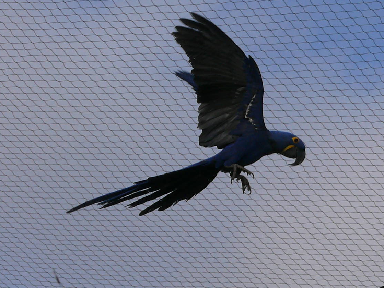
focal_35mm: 313
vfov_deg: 4.8
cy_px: 90
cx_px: 265
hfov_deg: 6.3
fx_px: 3473
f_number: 8
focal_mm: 26
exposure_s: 1/500
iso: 100
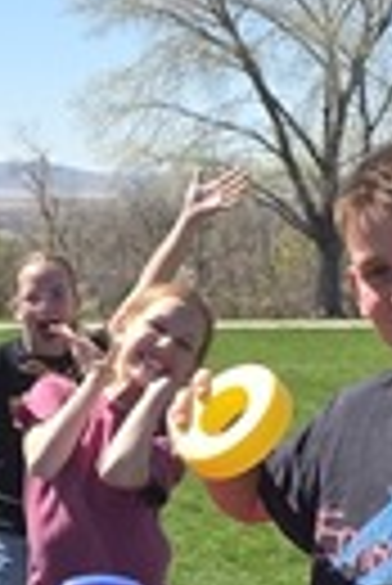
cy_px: 612
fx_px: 2394
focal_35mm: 147
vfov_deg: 13.7
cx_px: 54
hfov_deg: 9.3
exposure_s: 1/4333
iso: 80
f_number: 1.7
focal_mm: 6.3
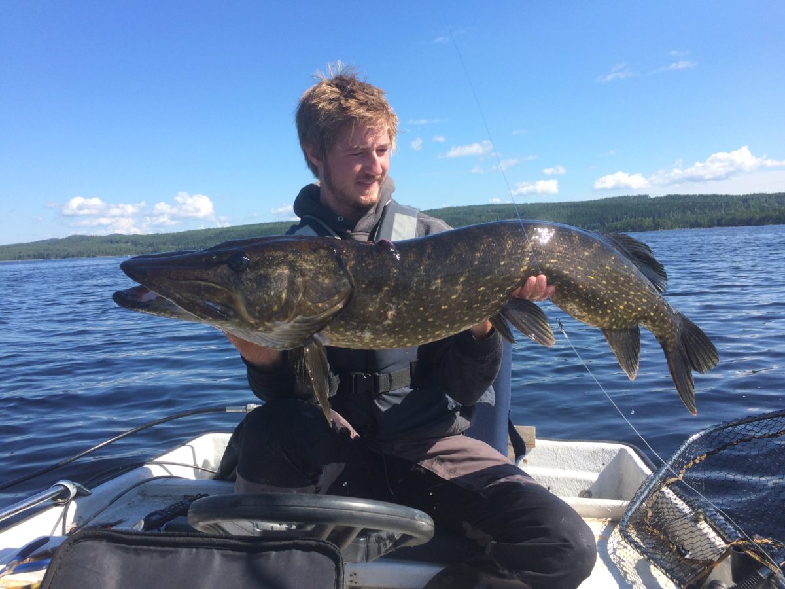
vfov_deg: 48.2
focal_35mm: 29
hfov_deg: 61.7
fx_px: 658
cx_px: 392
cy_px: 294
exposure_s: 1/1368
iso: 32
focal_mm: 4.15
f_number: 2.2
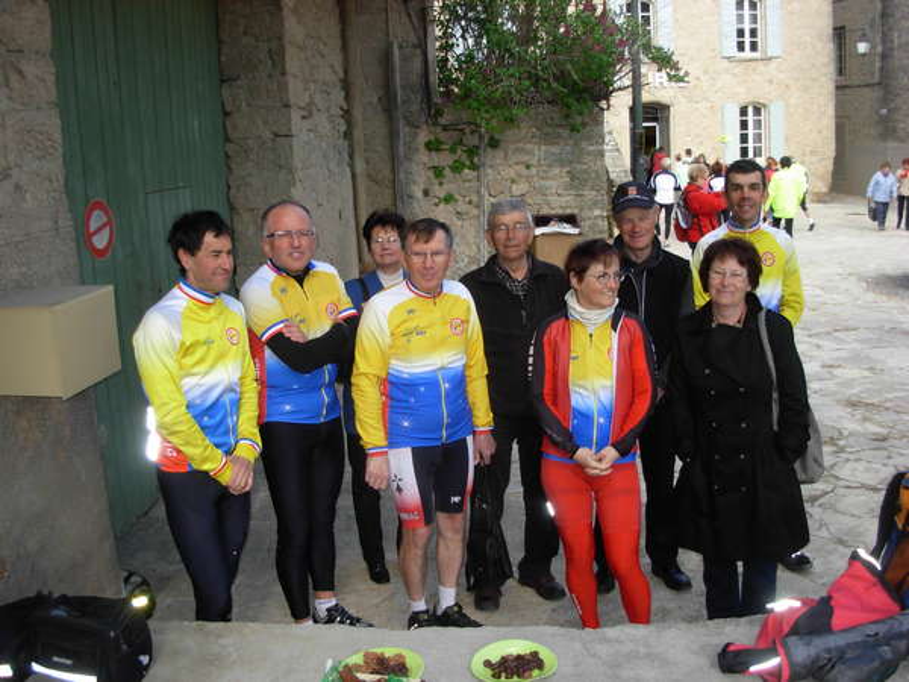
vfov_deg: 37.7
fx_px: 998
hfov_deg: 49.0
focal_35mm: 38
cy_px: 341
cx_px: 454
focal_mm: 6.3
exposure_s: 1/256
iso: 79
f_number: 2.9
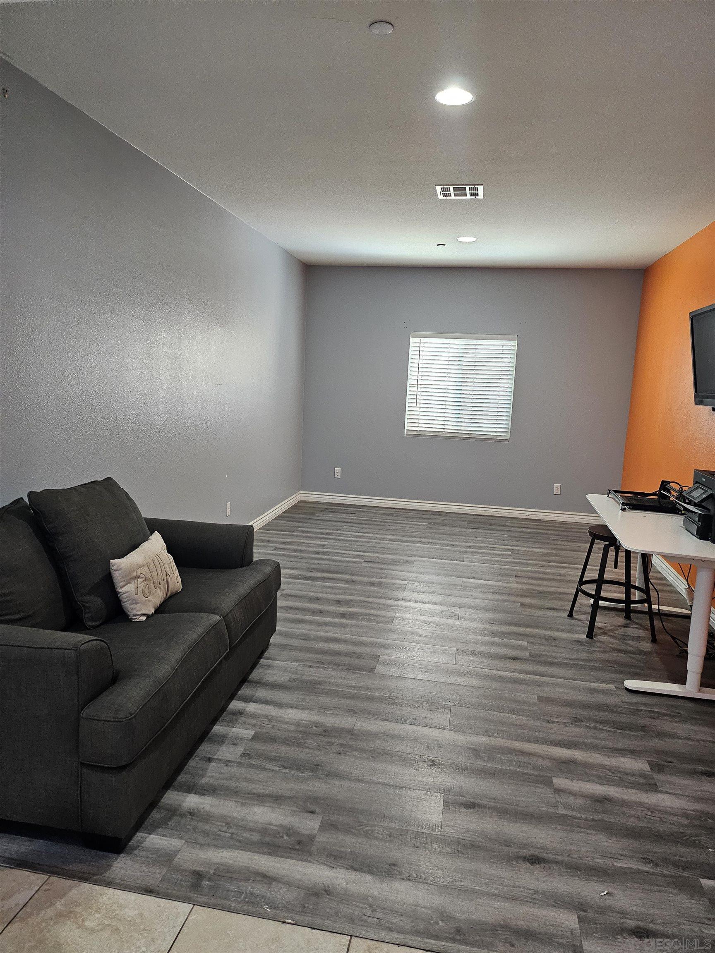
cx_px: 358
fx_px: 661
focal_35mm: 24
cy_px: 476
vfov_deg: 71.6
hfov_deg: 56.8
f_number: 1.8
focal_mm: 5
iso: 800
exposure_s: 1/120
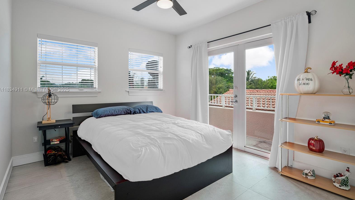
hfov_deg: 95.9
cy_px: 90
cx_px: 177
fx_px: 160
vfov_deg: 63.8
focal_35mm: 17
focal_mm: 16
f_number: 5
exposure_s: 1/250
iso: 500
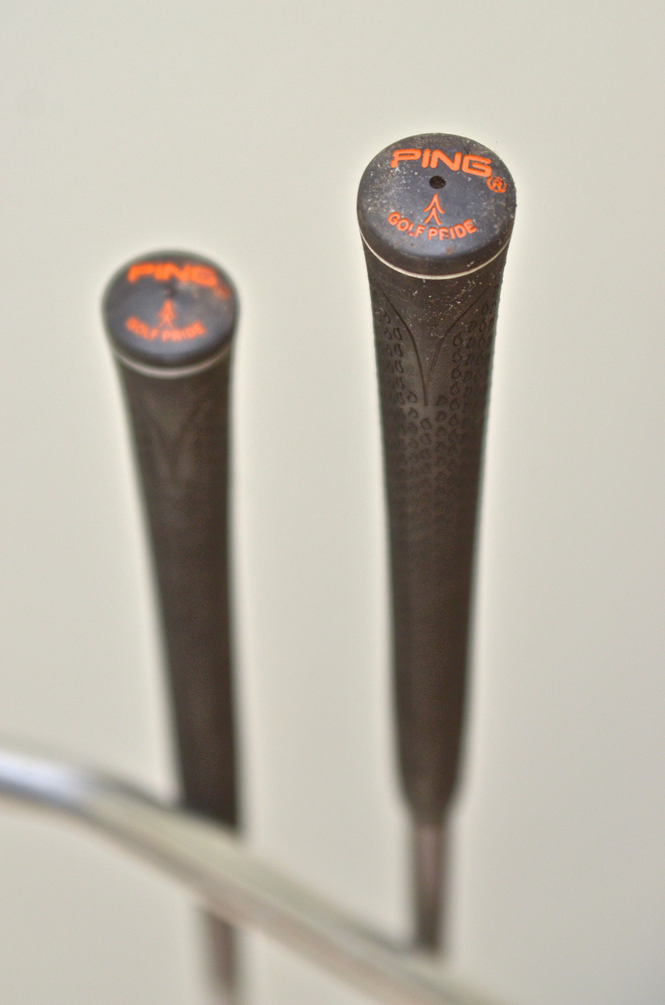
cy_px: 502
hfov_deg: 13.0
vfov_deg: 19.5
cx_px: 332
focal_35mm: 105
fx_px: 2922
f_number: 4
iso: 800
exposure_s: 1/100
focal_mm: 70
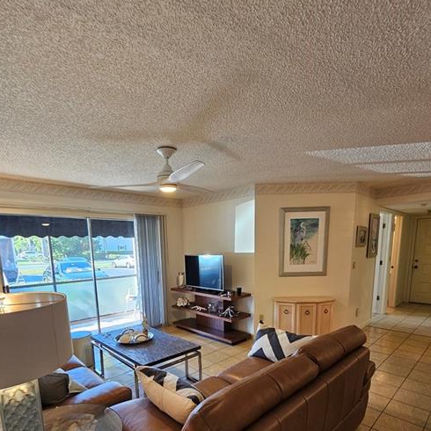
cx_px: 204
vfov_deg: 77.8
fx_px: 254
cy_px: 291
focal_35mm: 18
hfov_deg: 80.7
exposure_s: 1/60
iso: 200
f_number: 2.2
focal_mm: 2.2
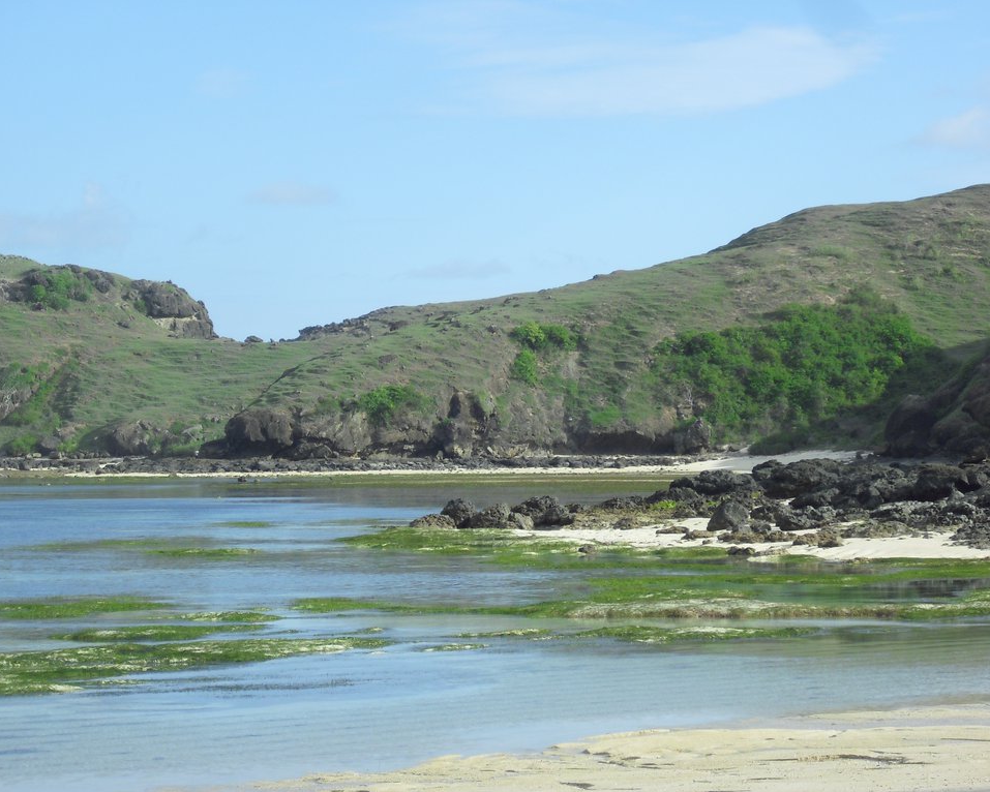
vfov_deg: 13.1
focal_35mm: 118
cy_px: 396
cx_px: 493
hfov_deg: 16.3
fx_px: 3458
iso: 100
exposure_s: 1/500
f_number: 5.2
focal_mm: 18.6
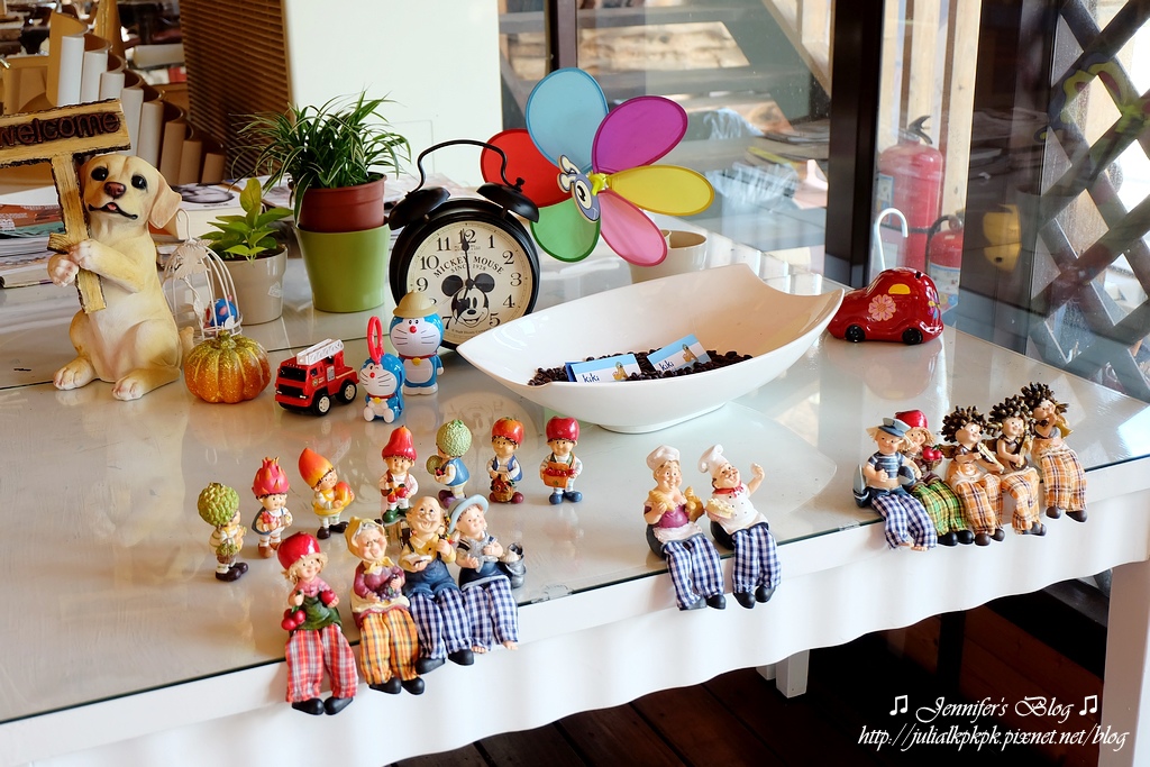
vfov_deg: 33.4
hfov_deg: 48.5
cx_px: 575
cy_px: 384
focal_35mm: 40
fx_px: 1278
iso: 400
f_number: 4.5
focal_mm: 26.9
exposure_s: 1/40
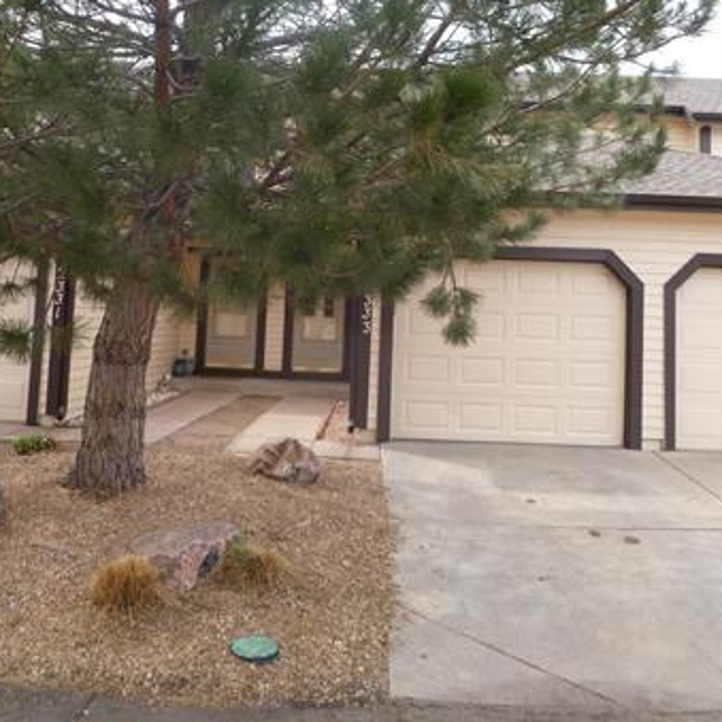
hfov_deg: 47.2
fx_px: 826
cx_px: 352
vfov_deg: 46.6
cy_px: 247
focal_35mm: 35
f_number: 3.3
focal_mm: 5
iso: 80
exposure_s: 1/200
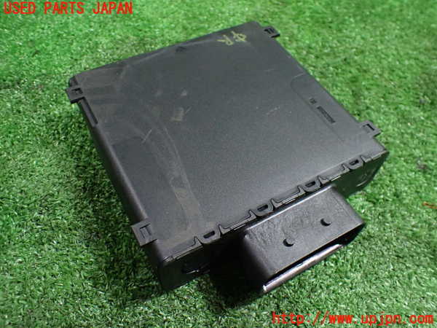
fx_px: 379
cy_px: 164
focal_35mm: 30
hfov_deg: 60.0
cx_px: 218
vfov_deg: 46.8
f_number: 2.3
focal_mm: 5.4
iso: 800
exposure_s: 1/60
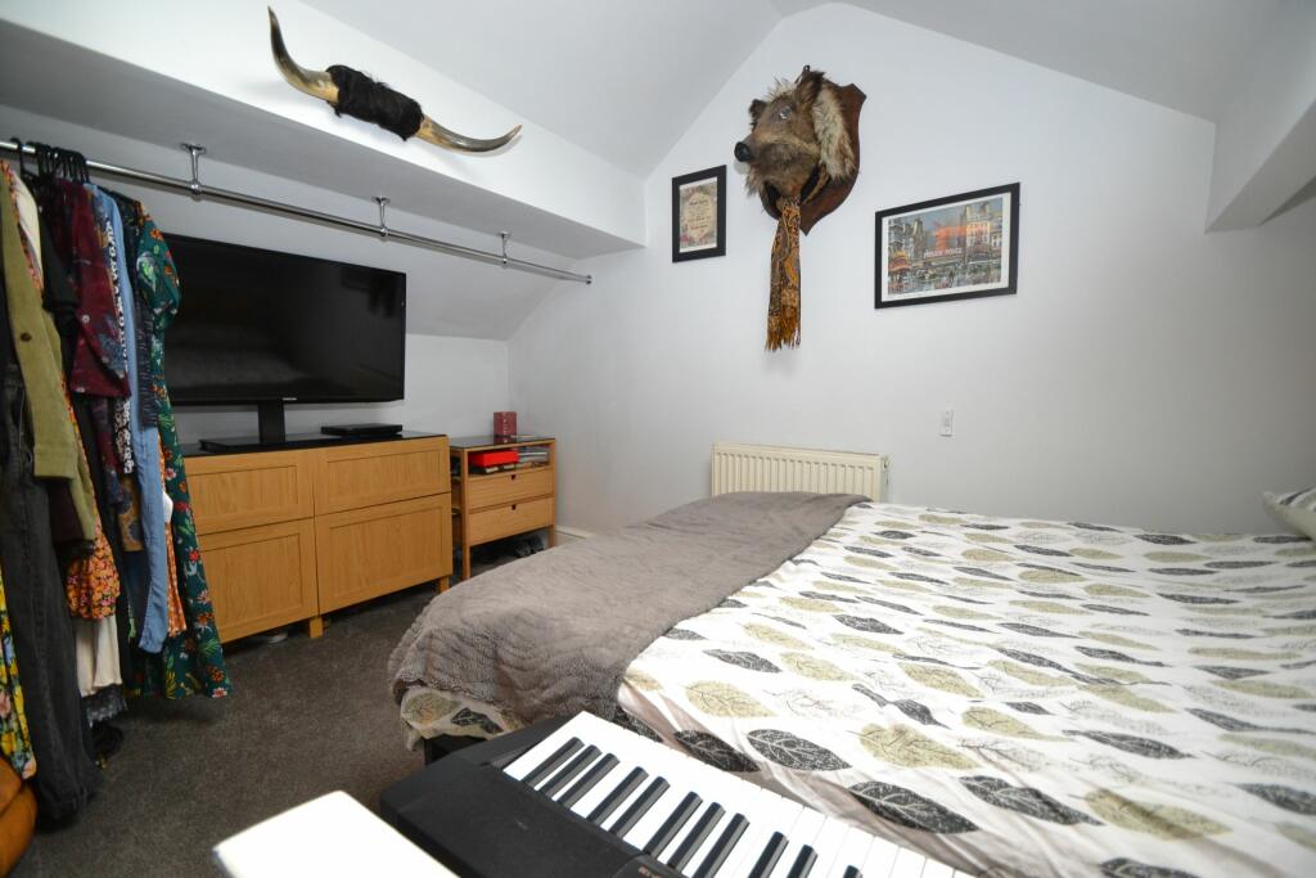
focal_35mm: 15
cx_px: 658
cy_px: 439
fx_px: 548
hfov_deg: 100.4
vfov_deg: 77.3
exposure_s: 1/60
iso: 720
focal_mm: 10
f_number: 3.5
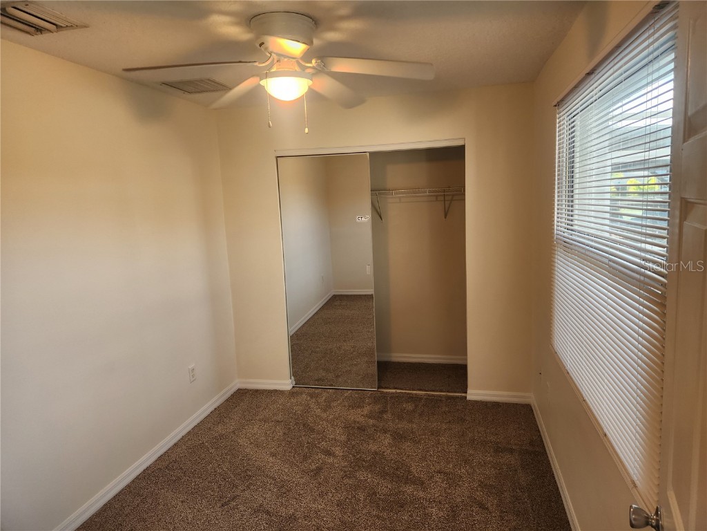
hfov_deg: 73.9
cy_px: 266
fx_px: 470
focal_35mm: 23
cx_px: 354
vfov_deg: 58.9
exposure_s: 1/120
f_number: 1.8
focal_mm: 5.4
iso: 160
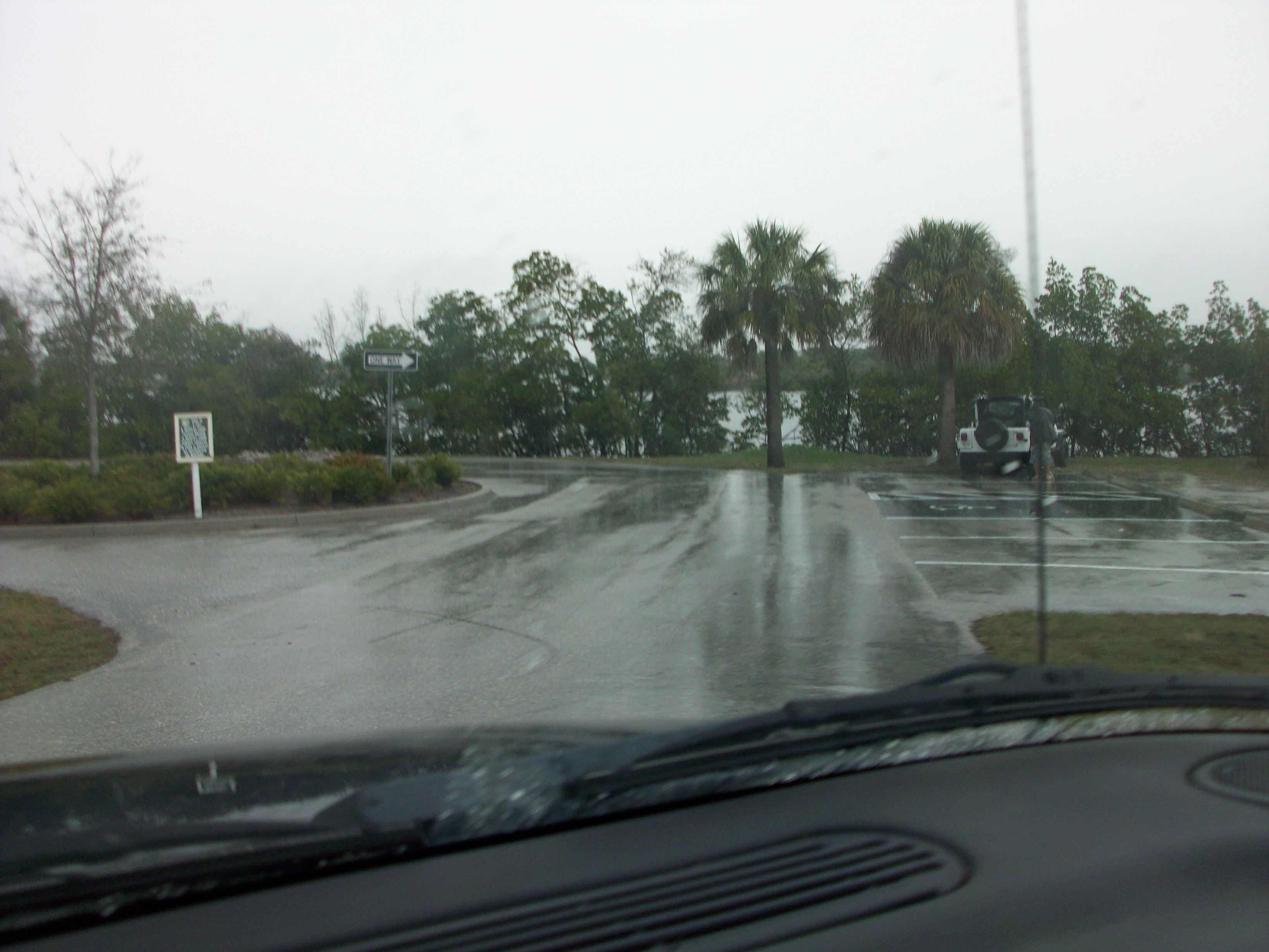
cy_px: 476
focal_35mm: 34
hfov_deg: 54.0
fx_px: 1246
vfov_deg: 41.8
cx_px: 634
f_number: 2.8
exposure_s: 1/60
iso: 64
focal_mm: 5.7
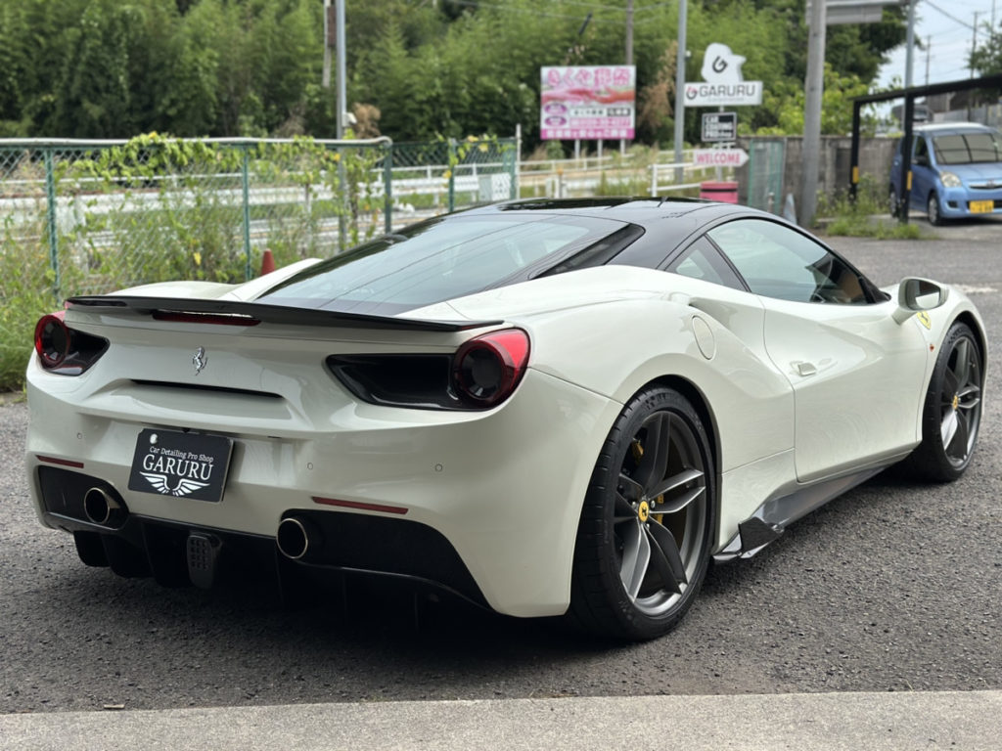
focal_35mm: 48
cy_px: 376
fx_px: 1389
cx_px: 501
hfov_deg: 39.7
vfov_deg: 30.3
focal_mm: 6.86
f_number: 1.78
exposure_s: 1/2732
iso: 80
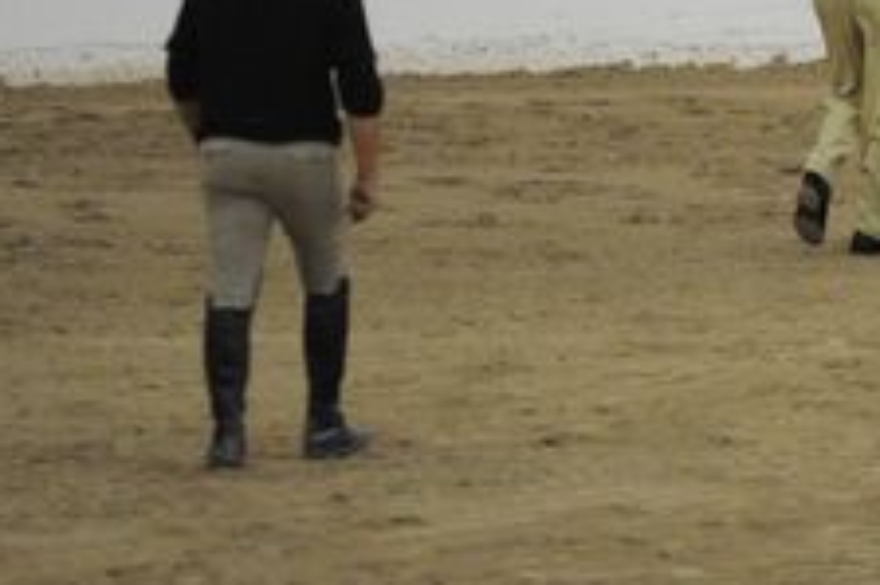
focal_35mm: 571
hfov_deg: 3.6
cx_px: 923
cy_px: 4
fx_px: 13947
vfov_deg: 2.4
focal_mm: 200
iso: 6400
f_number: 2.8
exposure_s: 1/500
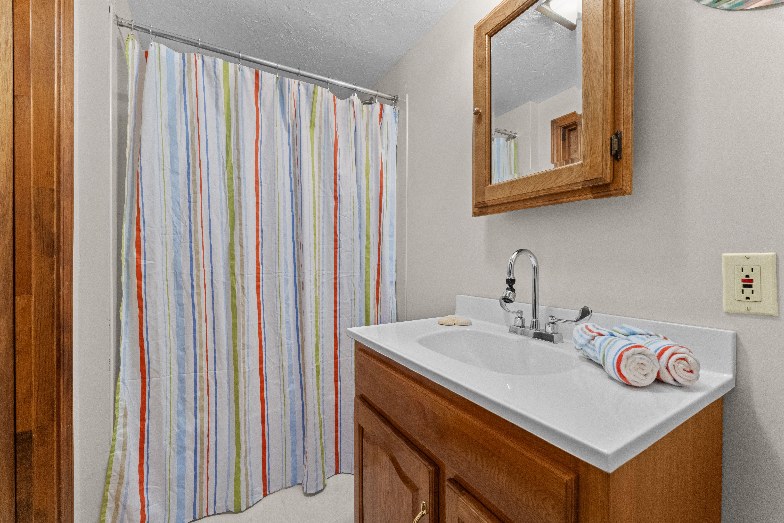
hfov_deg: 101.9
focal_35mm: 15
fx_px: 318
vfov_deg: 78.8
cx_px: 392
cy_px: 262
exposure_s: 1/4
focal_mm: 14.6
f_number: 11
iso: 1600
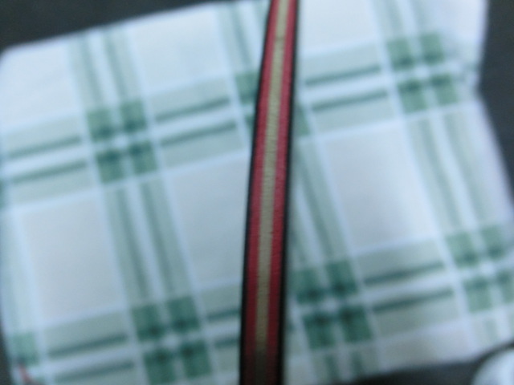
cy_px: 192
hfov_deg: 63.4
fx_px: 416
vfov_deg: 49.7
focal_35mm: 28
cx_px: 257
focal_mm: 5
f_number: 3
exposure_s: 1/15
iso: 800
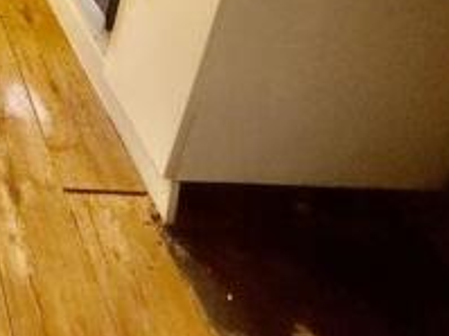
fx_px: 531
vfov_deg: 26.9
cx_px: -164
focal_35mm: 41
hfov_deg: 31.9
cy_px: -145
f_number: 2.2
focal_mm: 2.22
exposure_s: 1/50
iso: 250
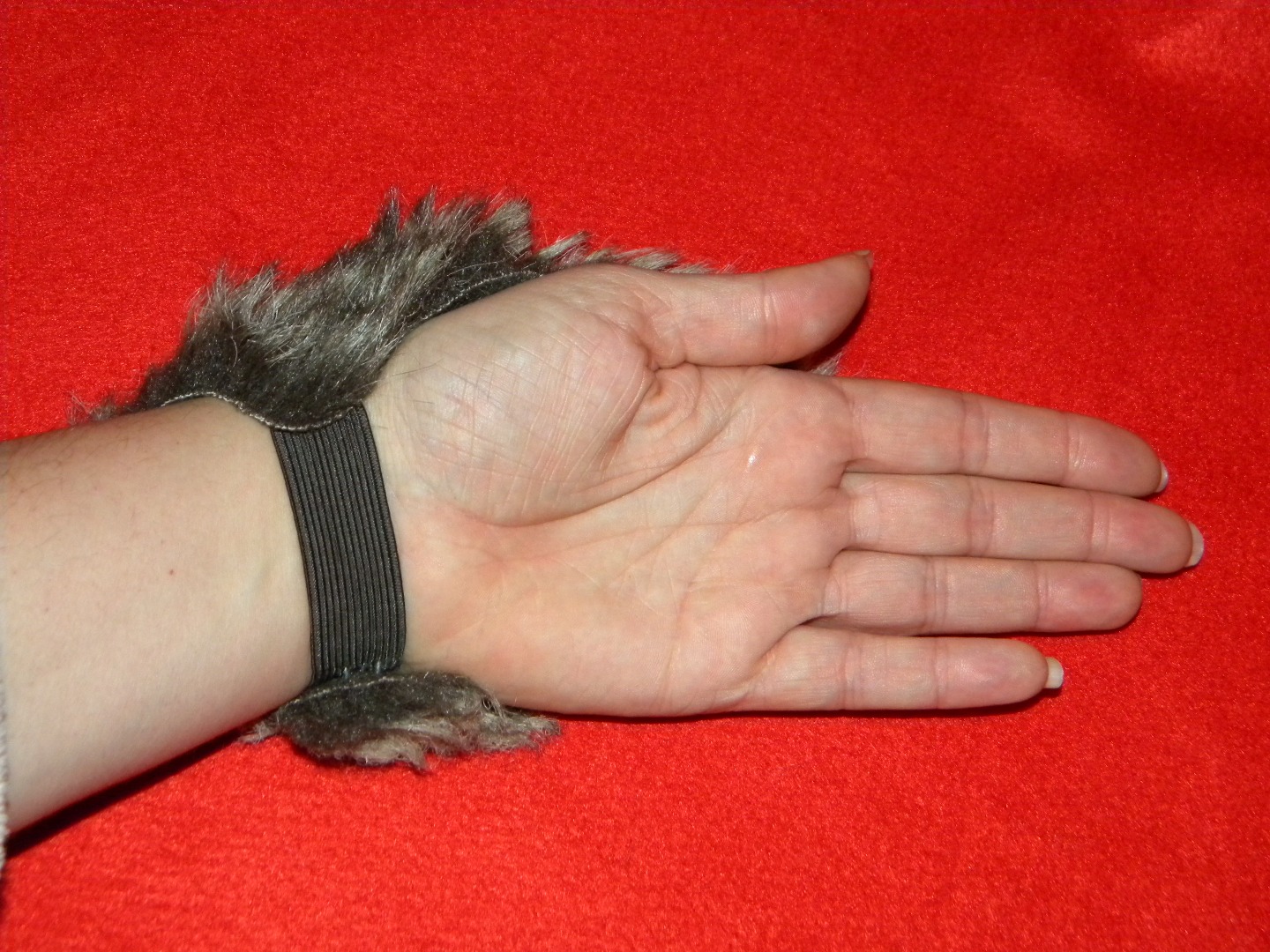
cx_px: 635
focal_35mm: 67
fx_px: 2458
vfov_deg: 21.9
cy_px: 476
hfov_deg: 29.0
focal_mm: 12.2
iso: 400
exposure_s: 1/30
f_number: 4.3
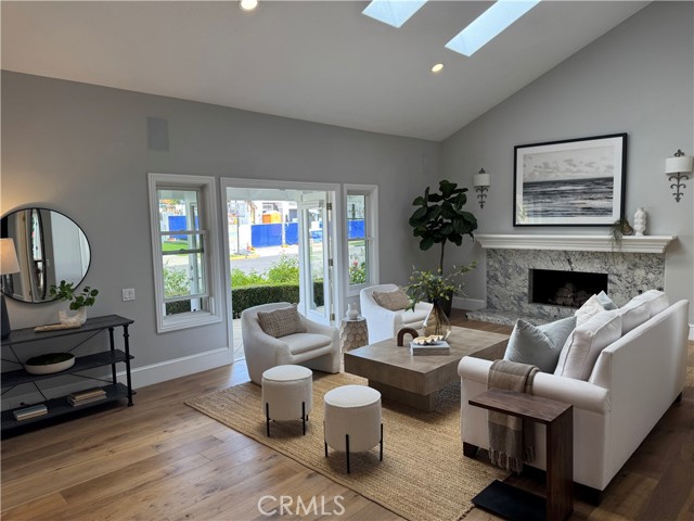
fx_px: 481
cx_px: 347
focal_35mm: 24
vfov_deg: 56.8
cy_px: 260
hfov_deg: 71.6
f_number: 1.78
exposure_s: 1/158
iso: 80
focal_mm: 6.76
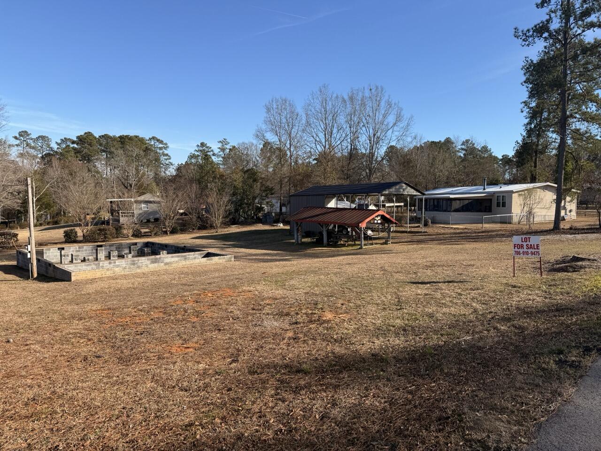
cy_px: 226
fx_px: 417
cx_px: 300
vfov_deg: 56.8
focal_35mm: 24
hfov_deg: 71.6
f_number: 1.78
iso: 80
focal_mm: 6.76
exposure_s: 1/2703
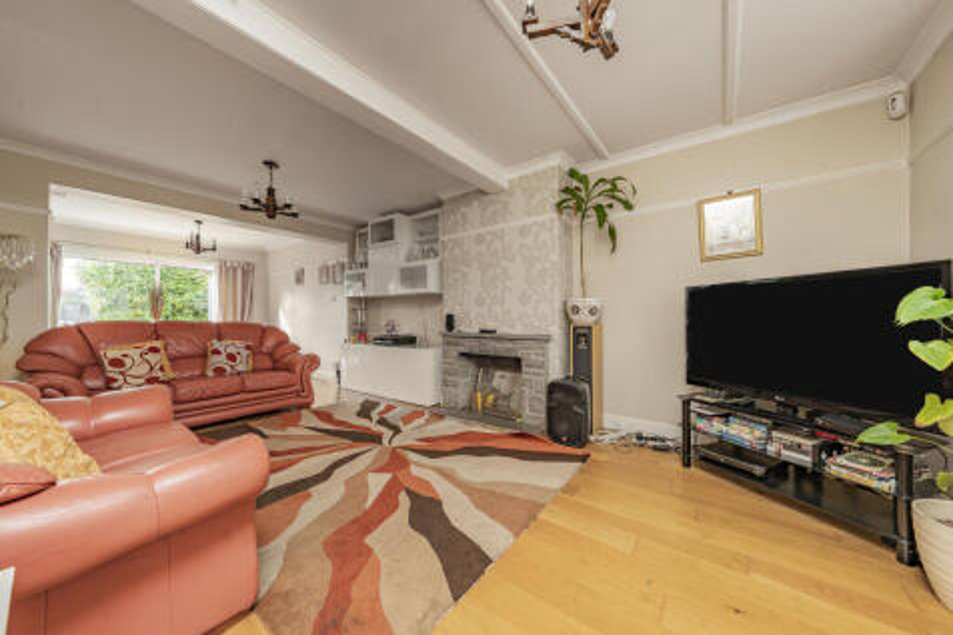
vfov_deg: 90.0
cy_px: 318
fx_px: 318
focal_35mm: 12
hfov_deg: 112.6
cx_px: 476
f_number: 9
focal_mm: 12
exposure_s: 1/15
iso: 320
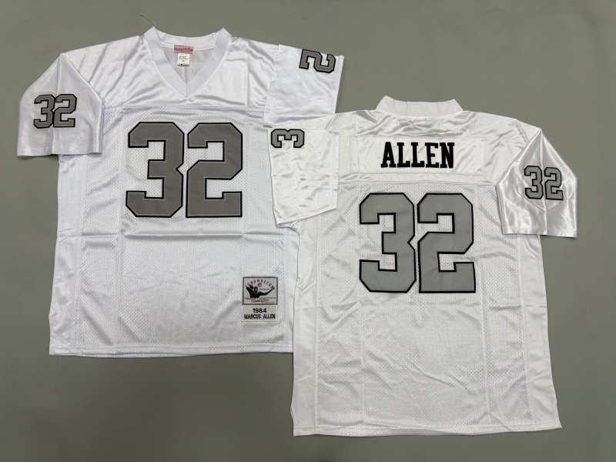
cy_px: 231
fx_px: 427
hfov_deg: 71.6
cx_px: 308
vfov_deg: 56.8
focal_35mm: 24
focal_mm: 6.76
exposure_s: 1/100
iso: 125
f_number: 1.78
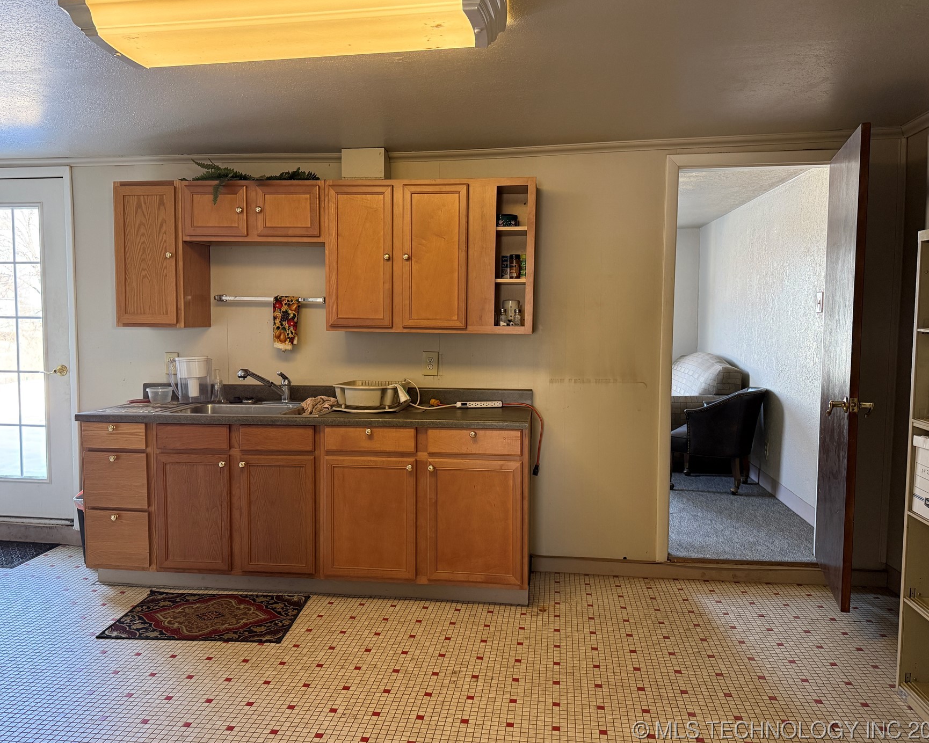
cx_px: 447
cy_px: 366
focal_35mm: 26
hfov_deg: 66.0
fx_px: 715
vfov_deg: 54.9
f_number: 1.78
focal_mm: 6.76
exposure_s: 1/60
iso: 250
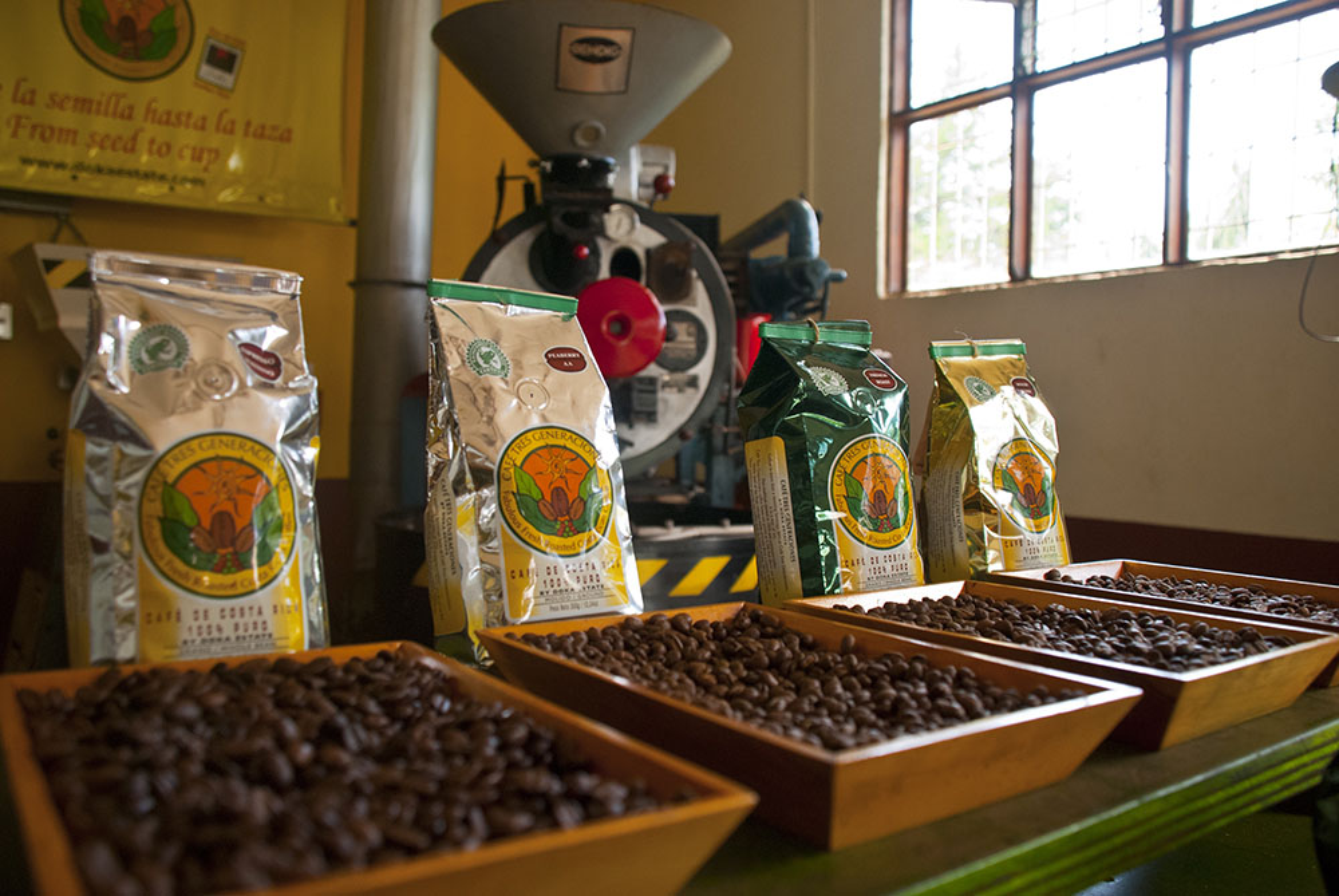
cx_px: 670
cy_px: 448
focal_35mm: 30
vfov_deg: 43.7
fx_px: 1117
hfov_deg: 61.9
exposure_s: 1/60
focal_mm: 20
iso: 400
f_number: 4
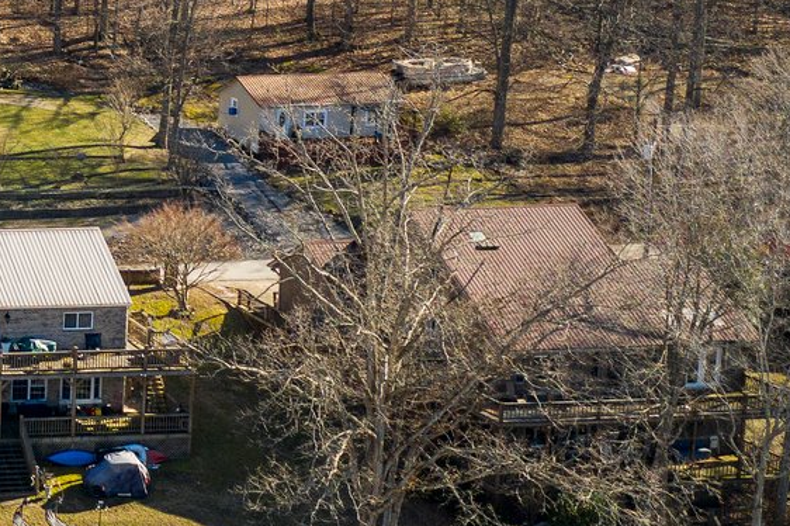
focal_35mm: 102
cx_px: -440
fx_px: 2237
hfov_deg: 17.7
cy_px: 101
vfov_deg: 13.3
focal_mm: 10.26
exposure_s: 1/60
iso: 100
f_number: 3.2
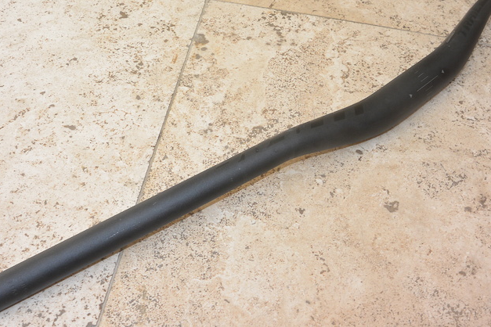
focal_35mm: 37
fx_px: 505
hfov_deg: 51.9
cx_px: 253
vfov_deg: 35.7
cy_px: 120
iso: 160
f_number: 8
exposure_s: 1/60
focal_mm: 11
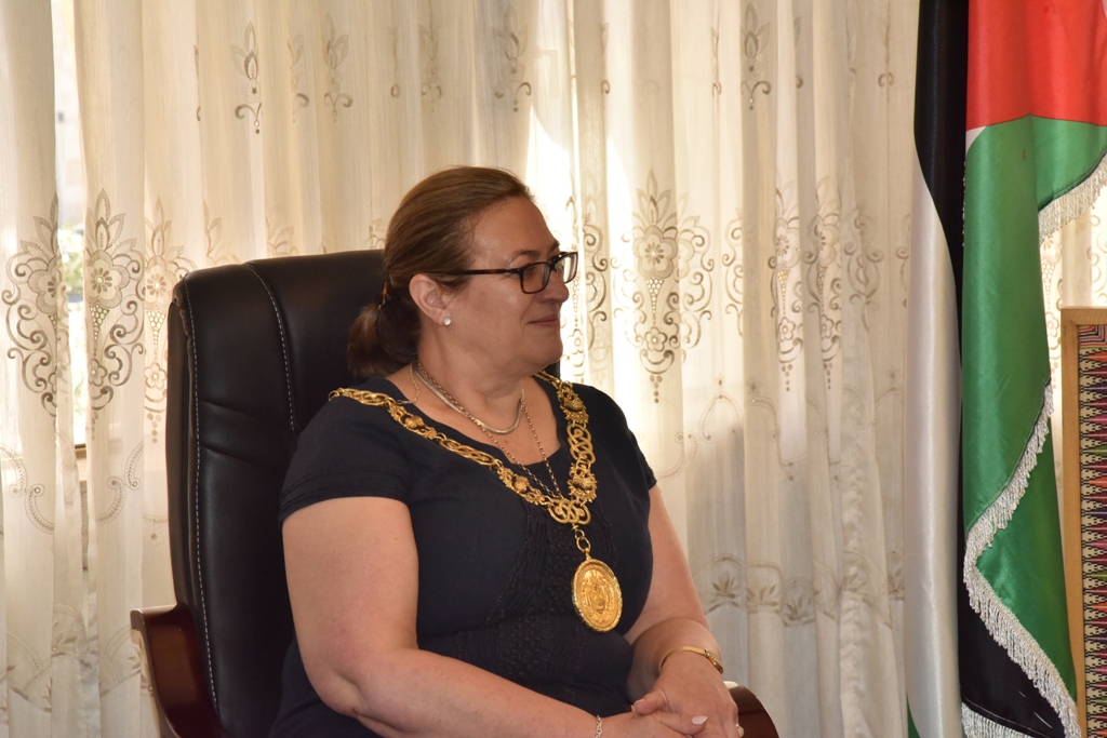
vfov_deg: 11.4
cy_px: 369
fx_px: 3690
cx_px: 554
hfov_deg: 17.1
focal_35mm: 120
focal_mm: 120
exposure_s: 1/250
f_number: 13
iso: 3200
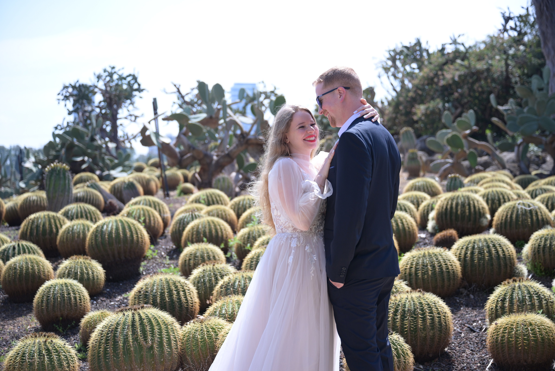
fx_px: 879
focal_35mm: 57
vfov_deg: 23.8
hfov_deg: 35.0
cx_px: 278
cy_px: 186
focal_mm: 57
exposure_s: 1/800
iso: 100
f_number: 3.2
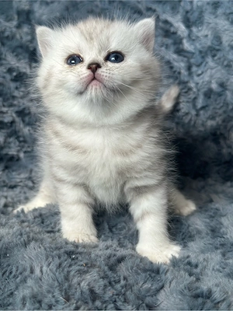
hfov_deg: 30.3
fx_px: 431
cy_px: 156
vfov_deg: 39.7
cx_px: 116
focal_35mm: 48
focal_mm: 6.86
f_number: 1.78
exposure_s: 1/121
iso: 80
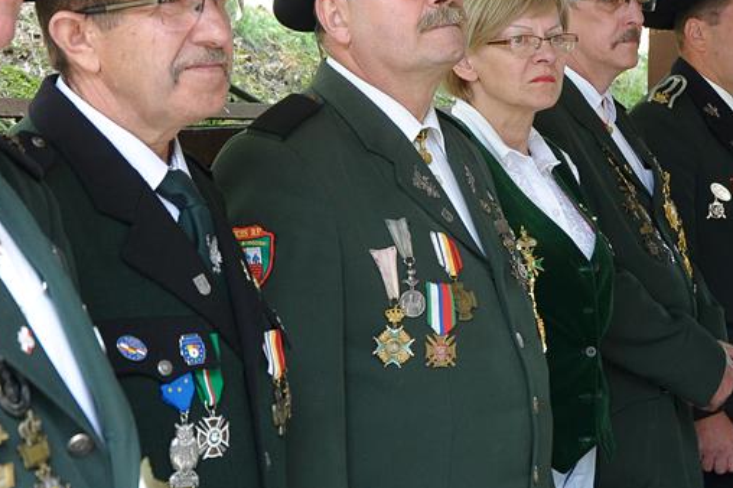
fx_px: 1787
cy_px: 155
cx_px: 315
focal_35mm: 88
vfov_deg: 15.5
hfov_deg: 23.2
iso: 800
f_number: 7.1
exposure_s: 1/200
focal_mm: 35
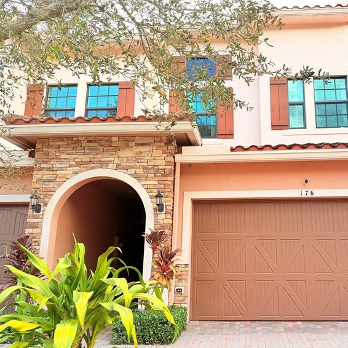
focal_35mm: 30
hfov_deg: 52.9
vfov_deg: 54.0
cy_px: 182
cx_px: 234
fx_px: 341
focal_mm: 6.76
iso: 80
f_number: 1.78
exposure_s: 1/602
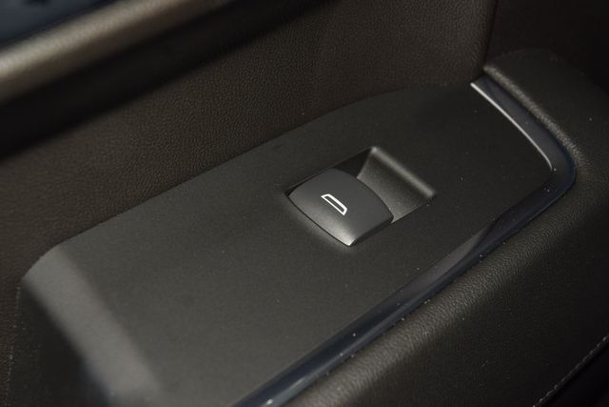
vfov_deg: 13.0
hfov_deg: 19.5
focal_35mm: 105
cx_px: 304
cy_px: 204
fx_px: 1777
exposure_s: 1/125
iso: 100
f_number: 8
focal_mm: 70
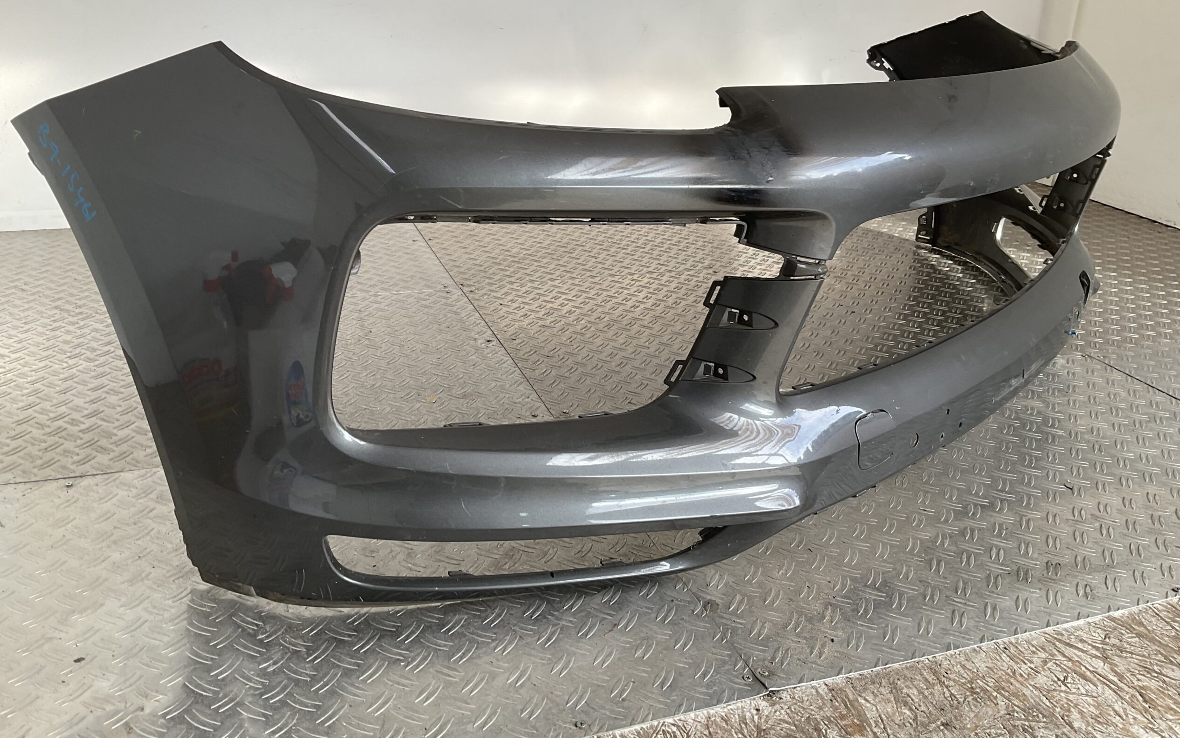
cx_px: 588
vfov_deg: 40.5
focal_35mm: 31
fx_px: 997
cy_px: 304
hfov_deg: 61.2
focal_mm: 3
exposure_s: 1/116
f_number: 1.8
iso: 16
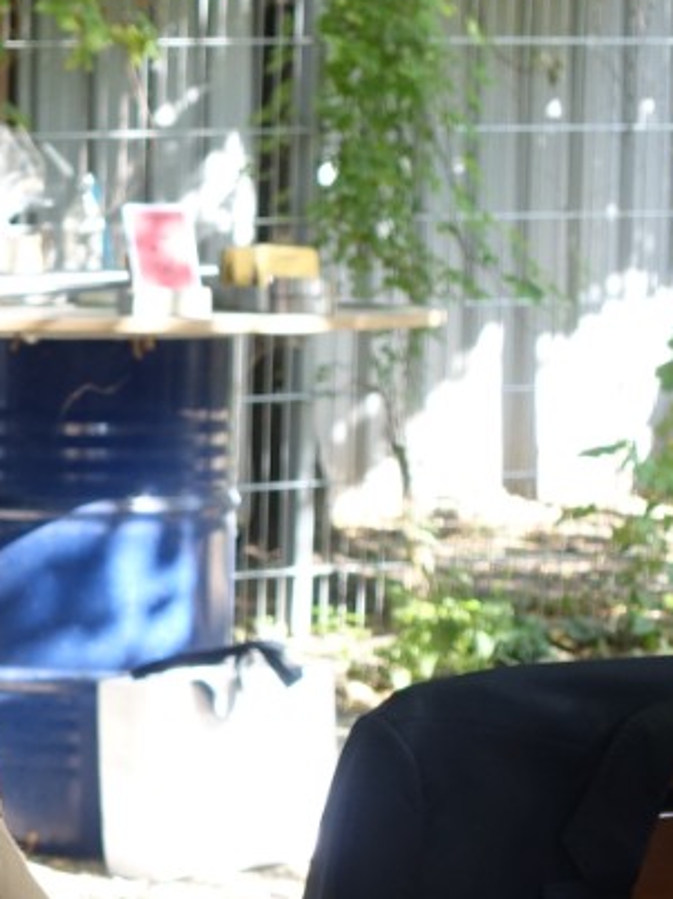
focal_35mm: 134
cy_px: 483
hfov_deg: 9.7
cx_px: -946
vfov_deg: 14.7
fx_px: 3477
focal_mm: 12.81
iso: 125
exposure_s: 1/80
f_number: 3.2
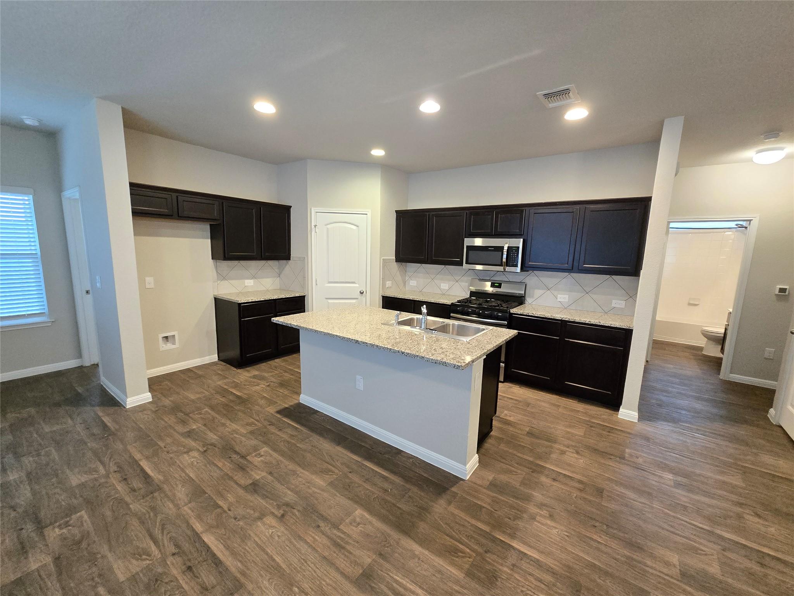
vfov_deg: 89.9
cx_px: 397
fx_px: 298
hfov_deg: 106.2
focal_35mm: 13
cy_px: 298
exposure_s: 1/60
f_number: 2.2
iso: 1000
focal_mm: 2.2
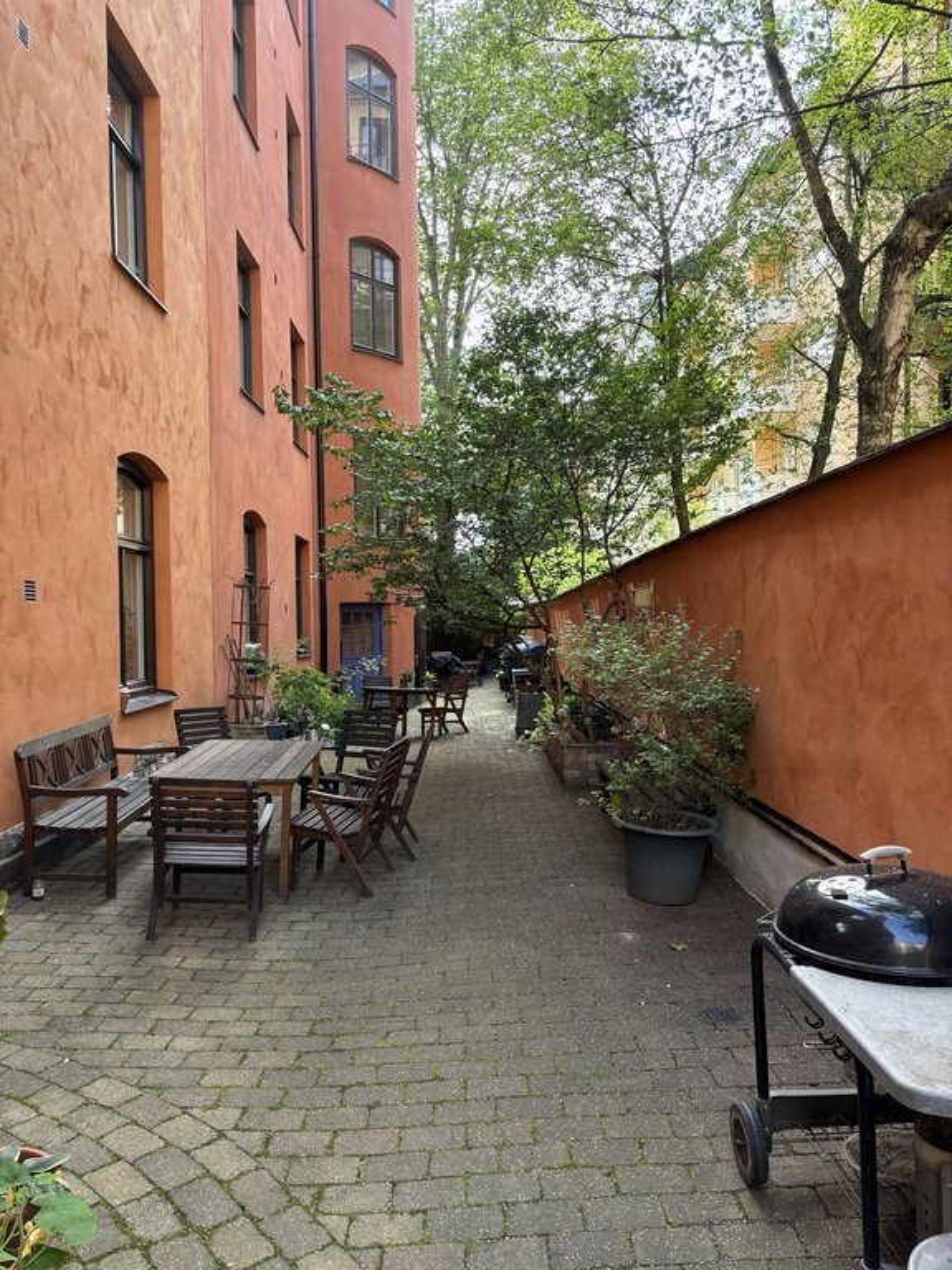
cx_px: 476
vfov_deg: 67.3
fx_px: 953
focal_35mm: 26
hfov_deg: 53.1
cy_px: 635
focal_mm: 5.96
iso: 50
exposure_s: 1/162
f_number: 1.6
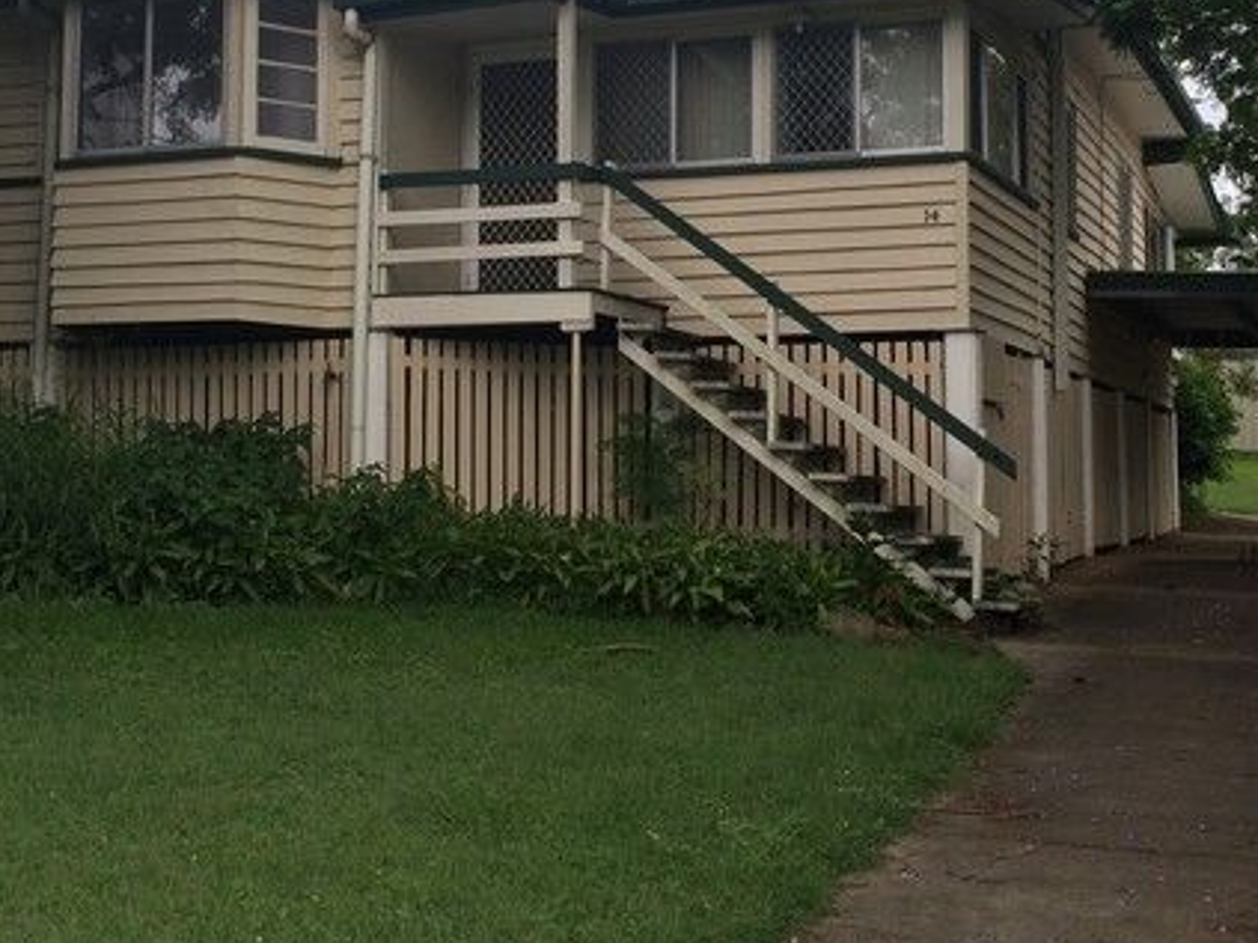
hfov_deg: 34.3
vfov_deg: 25.9
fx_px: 2035
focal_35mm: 56
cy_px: 297
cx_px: 544
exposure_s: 1/954
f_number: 2.2
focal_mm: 4.15
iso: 32
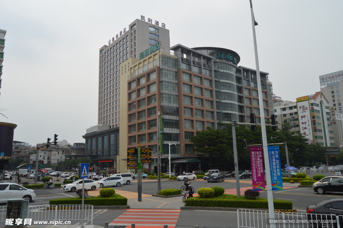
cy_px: 114
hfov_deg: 67.4
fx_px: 257
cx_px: 172
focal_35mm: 27
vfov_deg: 47.9
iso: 100
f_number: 8
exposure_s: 1/250
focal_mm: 18
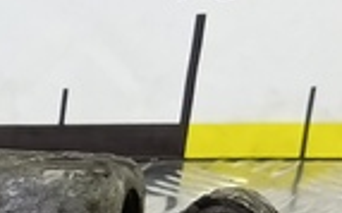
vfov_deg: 7.2
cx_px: -471
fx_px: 1629
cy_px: 436
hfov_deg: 10.4
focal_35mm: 175
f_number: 1.6
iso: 164
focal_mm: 4.11
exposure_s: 1/50
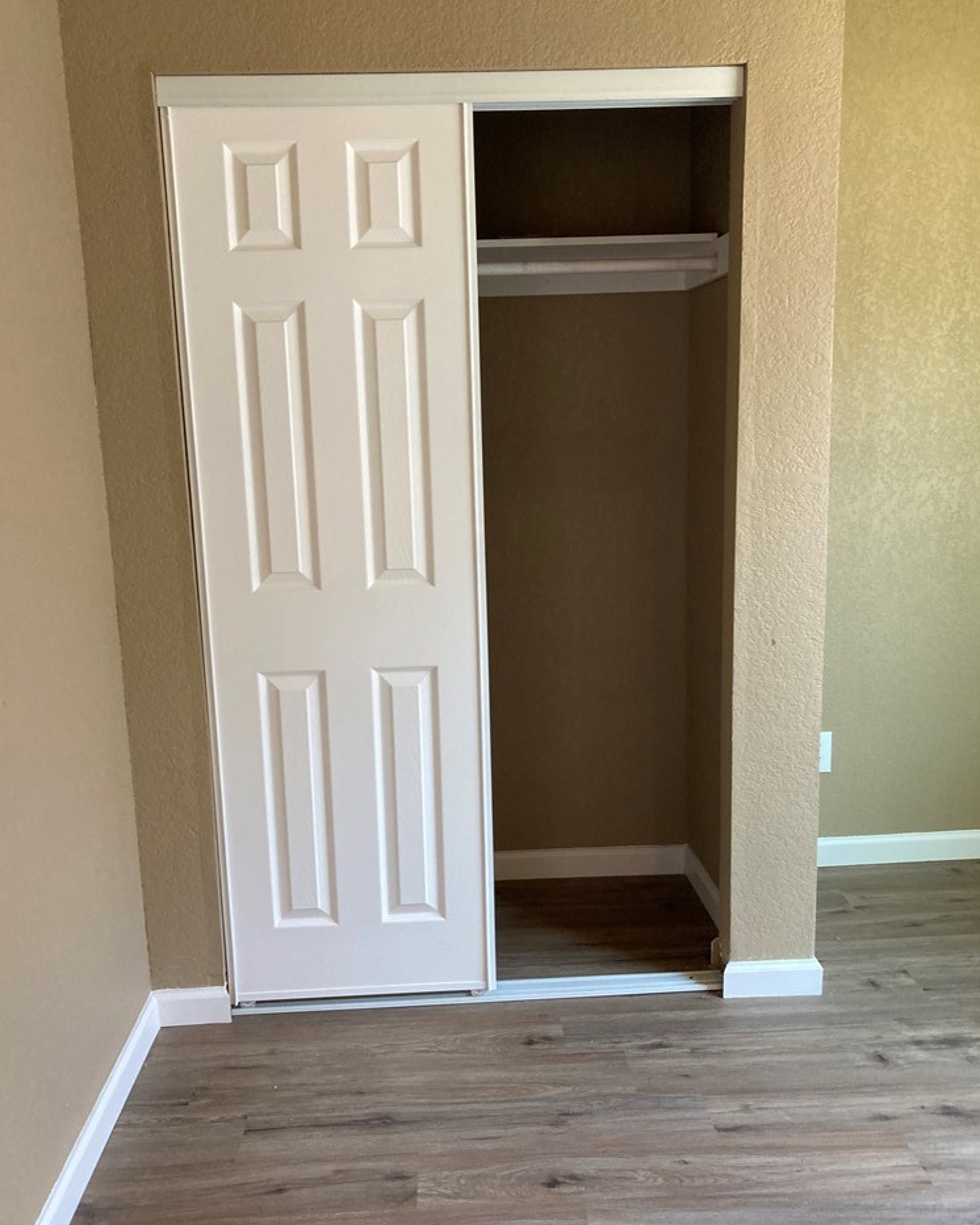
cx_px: 485
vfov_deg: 58.8
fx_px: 1088
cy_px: 608
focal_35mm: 30
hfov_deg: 48.5
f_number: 1.8
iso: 125
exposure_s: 1/60
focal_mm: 3.99
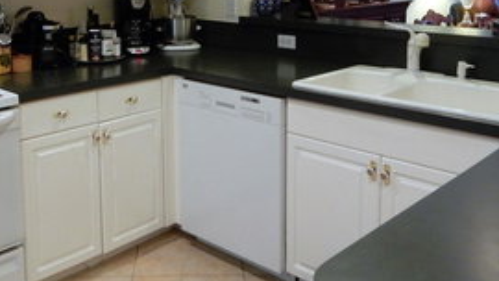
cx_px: 186
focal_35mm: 43
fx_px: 569
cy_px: 20
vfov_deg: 26.7
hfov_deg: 46.9
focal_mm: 4.5
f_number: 3.7
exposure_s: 1/25
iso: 400
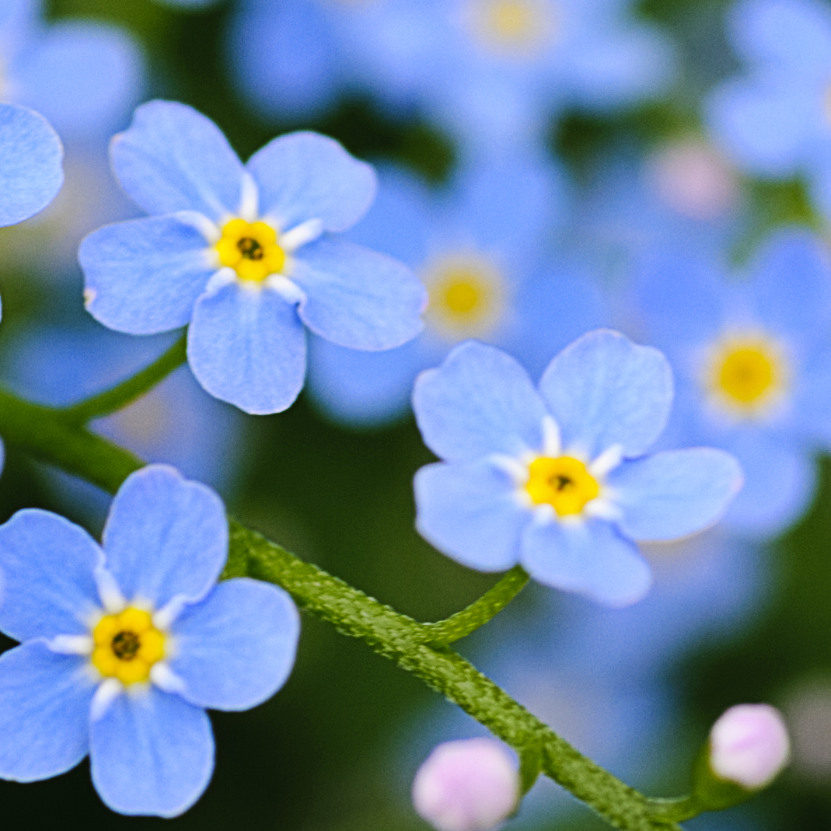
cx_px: 244
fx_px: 11299
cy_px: 326
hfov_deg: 4.2
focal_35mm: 416
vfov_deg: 4.2
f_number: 8
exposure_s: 1/160
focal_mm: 90
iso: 100
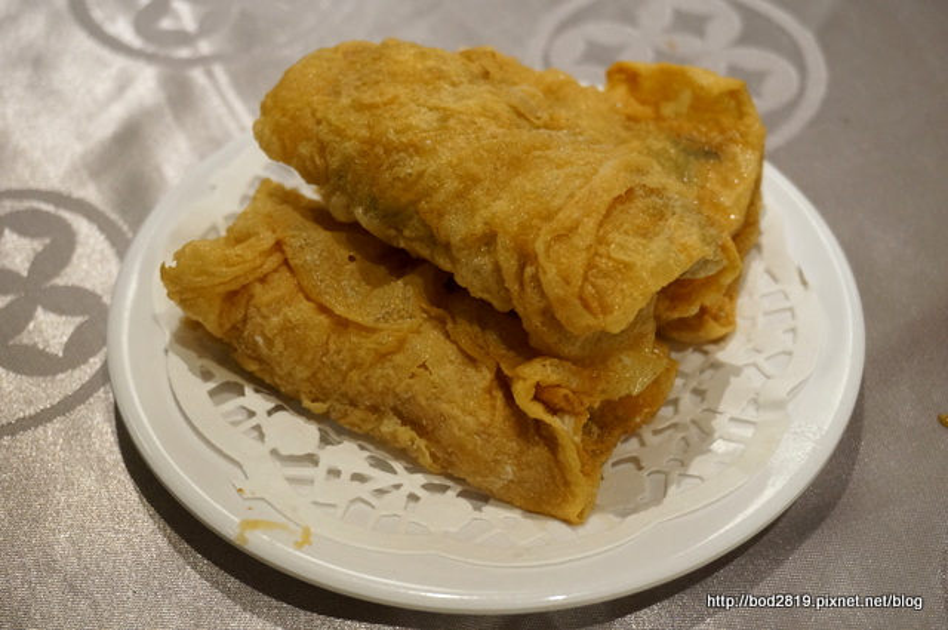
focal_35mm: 63
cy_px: 315
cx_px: 474
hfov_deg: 31.9
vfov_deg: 21.5
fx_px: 1657
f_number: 5.6
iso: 1600
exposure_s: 1/80
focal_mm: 42
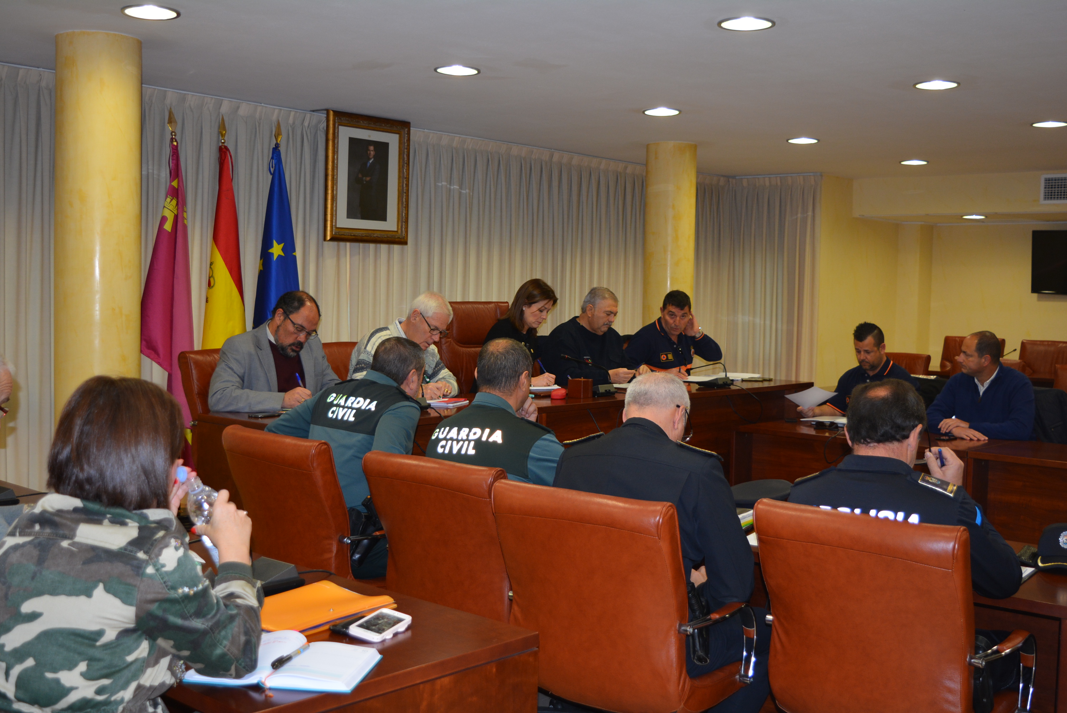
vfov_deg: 33.1
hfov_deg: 47.9
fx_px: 1201
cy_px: 356
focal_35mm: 40
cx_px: 534
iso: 500
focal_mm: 27
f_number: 4
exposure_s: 1/60
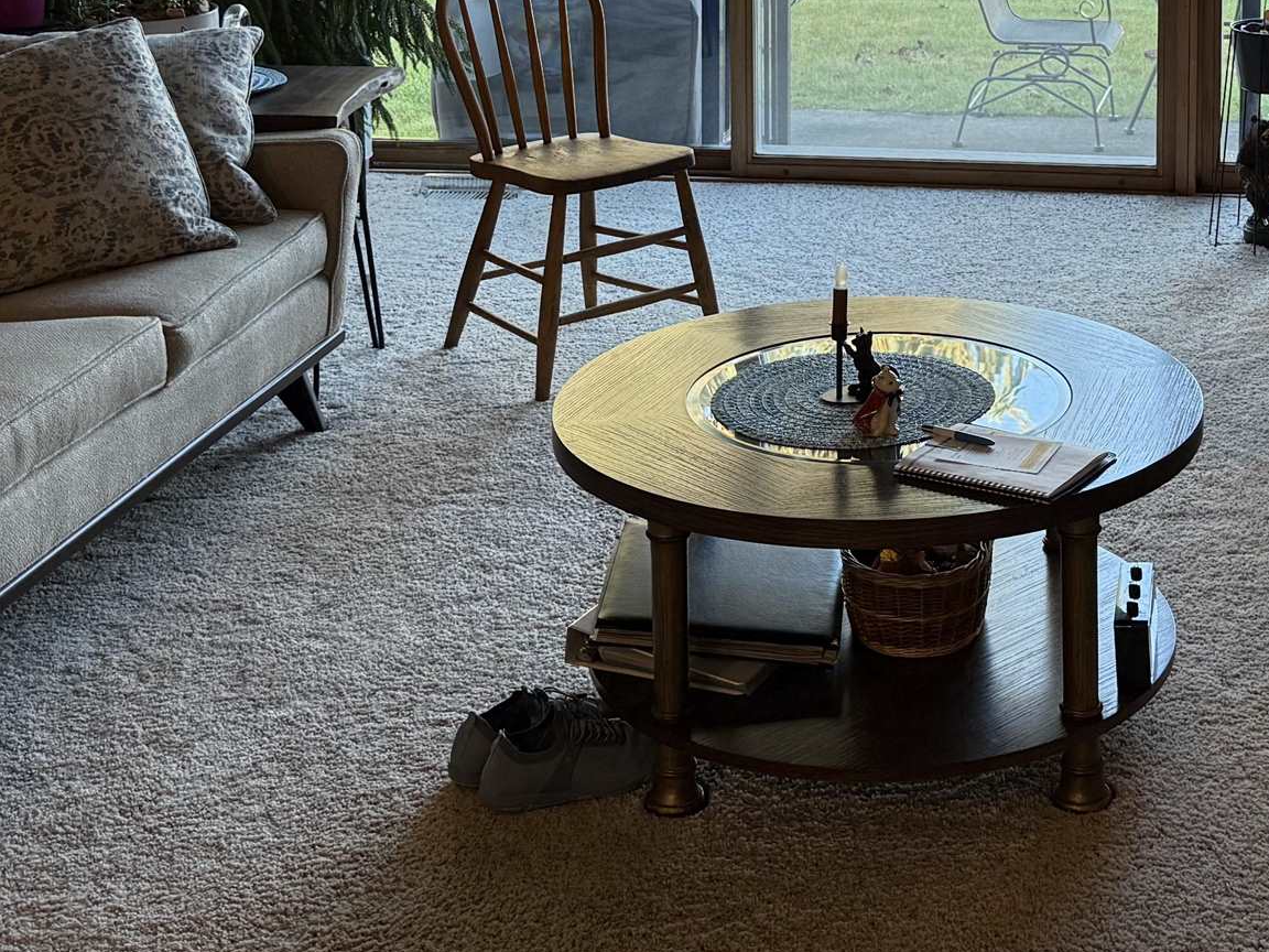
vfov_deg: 21.8
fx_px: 2346
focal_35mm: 64
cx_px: 951
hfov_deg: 29.8
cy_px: -74
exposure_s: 1/156
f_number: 1.78
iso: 200
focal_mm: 6.76
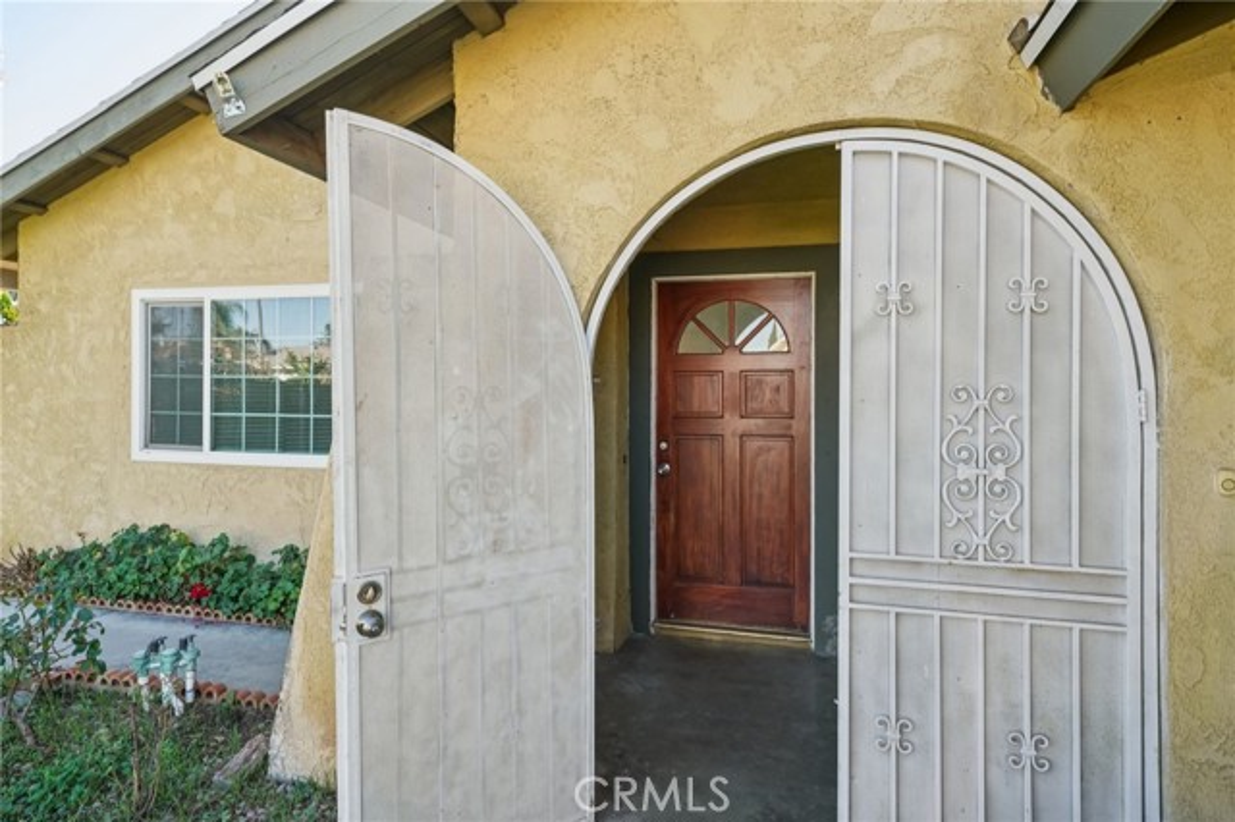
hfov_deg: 84.0
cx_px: 618
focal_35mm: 20
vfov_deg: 61.9
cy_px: 411
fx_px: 686
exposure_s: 1/30
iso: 100
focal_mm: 20
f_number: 8
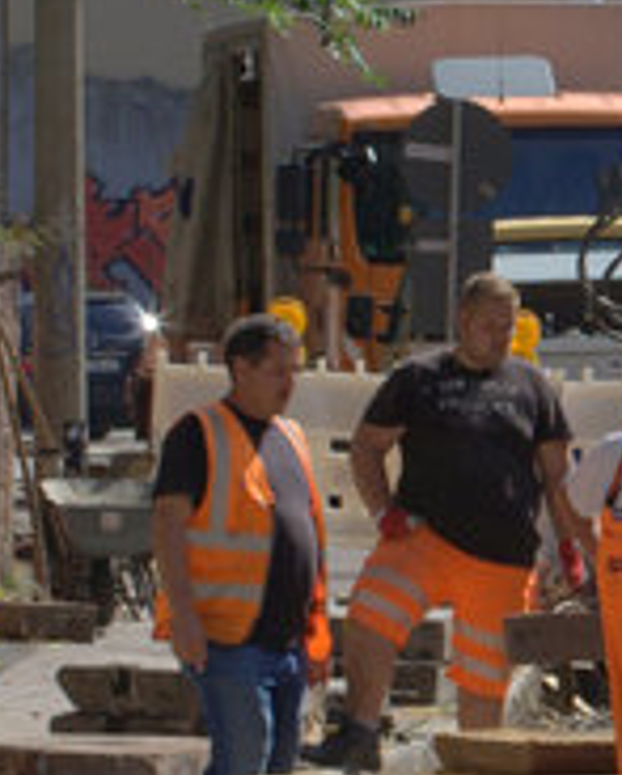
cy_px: 212
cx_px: 882
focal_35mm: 669
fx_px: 15356
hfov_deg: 2.3
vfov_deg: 2.9
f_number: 16
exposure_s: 1/100
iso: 200
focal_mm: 112
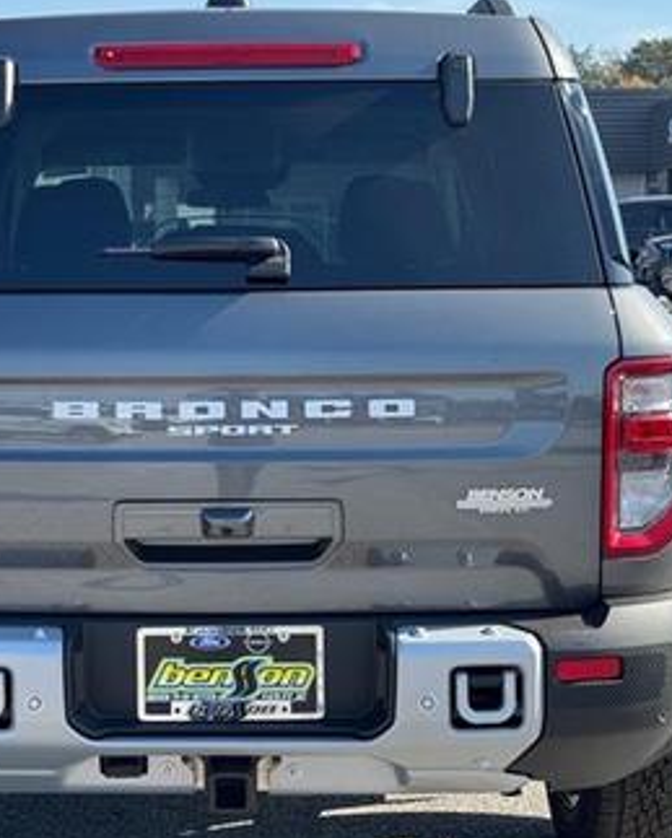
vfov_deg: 26.0
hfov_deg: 20.9
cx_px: 197
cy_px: 431
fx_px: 1812
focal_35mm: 73
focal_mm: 6.76
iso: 64
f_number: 1.78
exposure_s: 1/1238
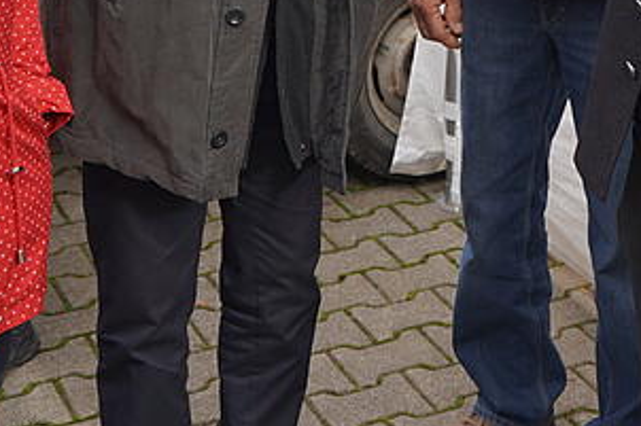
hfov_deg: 22.3
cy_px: -147
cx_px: 523
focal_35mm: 90
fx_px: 1602
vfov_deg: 14.5
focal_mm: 29
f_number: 4
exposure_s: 1/160
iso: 100
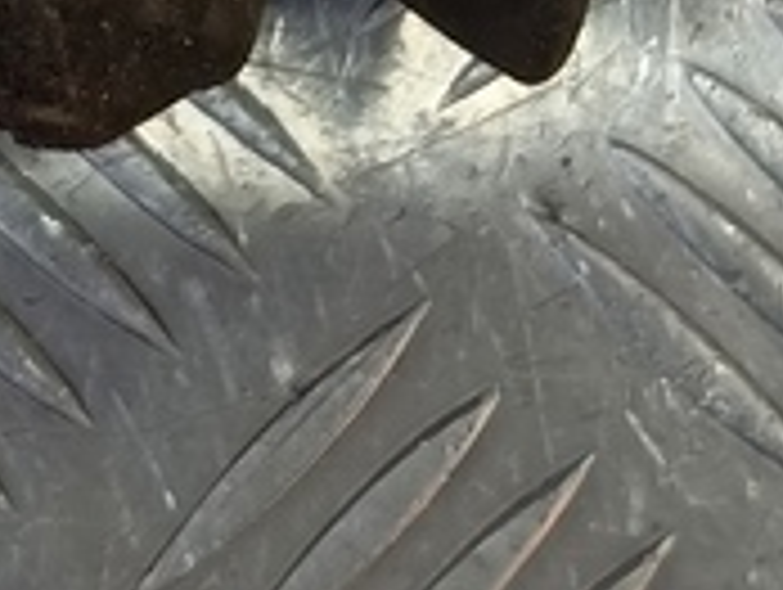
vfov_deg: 10.2
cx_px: 99
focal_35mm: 135
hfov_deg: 14.5
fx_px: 3058
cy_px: -558
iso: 99
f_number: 1.6
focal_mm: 4.11
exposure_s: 1/50
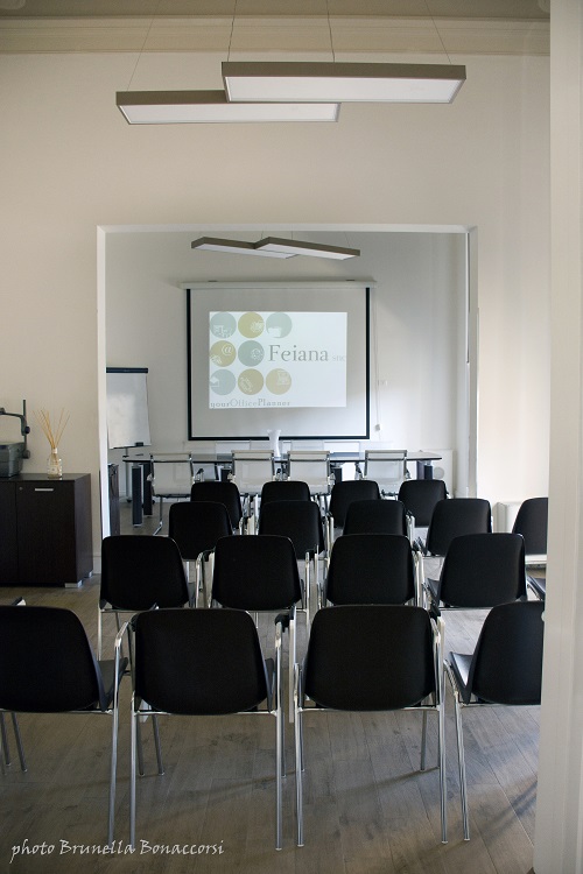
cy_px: 437
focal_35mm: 27
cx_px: 292
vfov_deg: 67.4
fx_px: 656
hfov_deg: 47.9
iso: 200
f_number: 3.5
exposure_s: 1/100
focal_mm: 18
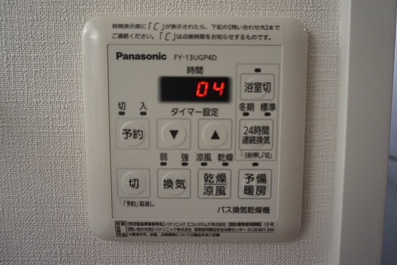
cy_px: 132
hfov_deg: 71.5
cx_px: 205
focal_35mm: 25
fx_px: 276
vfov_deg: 51.3
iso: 1600
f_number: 4
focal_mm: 16
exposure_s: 1/160
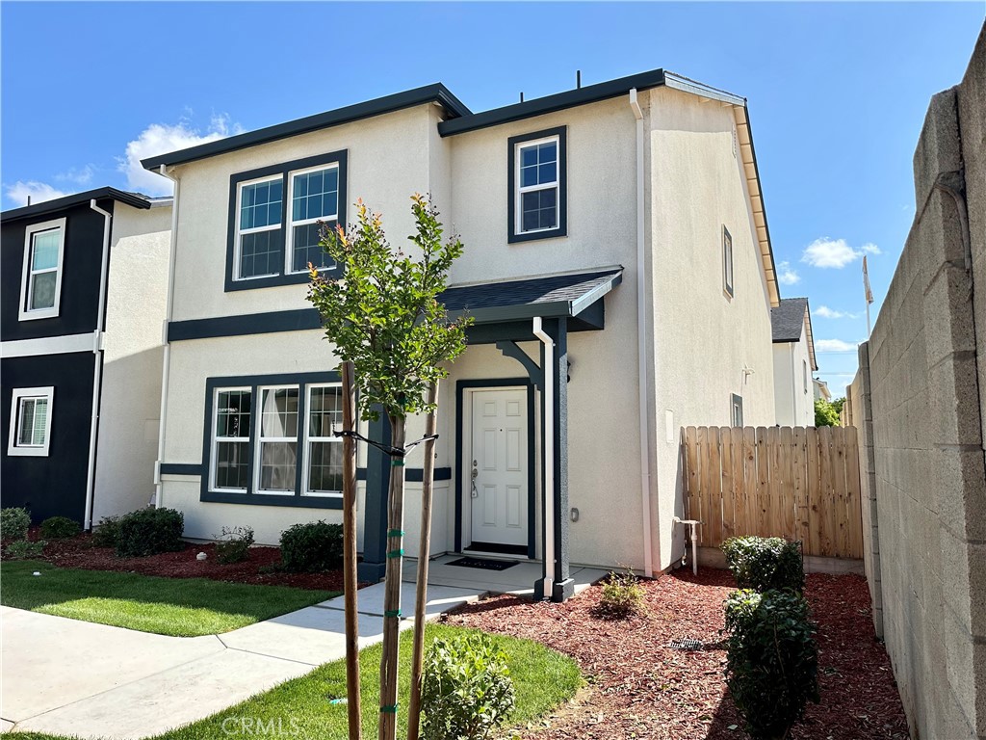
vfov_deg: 56.8
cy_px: 370
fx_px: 684
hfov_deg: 71.6
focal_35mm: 24
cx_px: 493
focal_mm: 6.86
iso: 80
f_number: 1.78
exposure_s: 1/3058
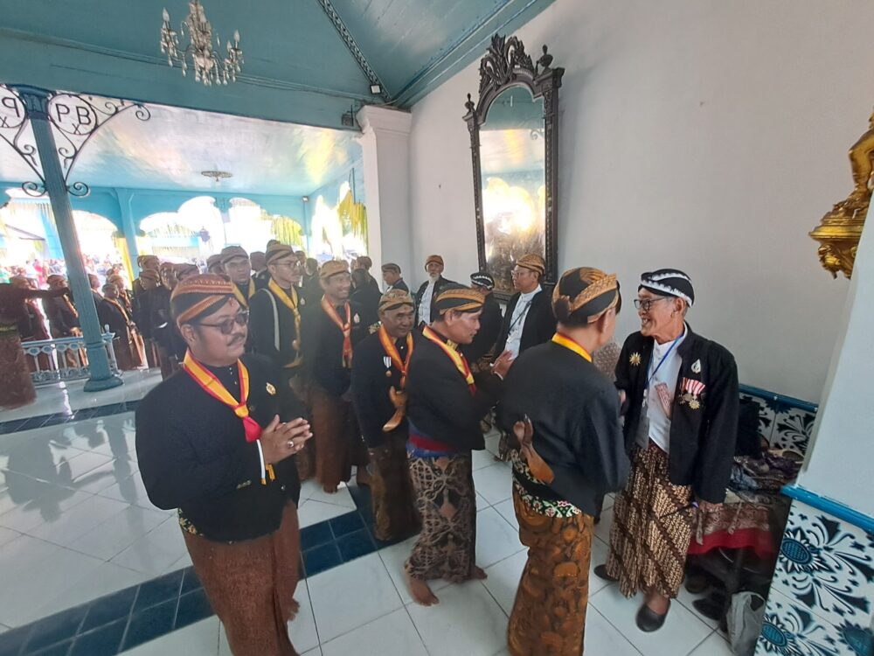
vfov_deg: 89.9
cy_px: 328
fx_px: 328
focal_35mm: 13
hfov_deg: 106.2
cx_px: 437
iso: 100
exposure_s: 1/50
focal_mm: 1.42
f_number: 2.2
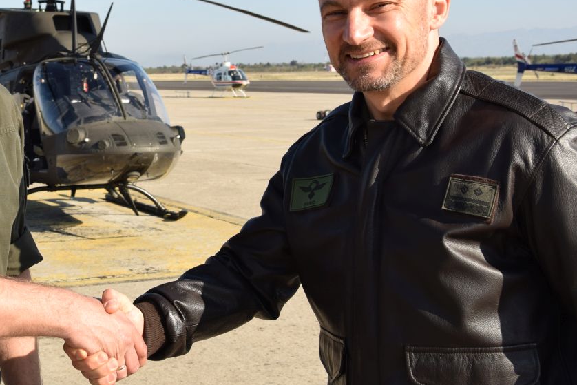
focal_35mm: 63
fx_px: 1010
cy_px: 88
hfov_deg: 31.3
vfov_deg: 21.4
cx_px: 143
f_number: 8
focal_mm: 22
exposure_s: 1/250
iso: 100
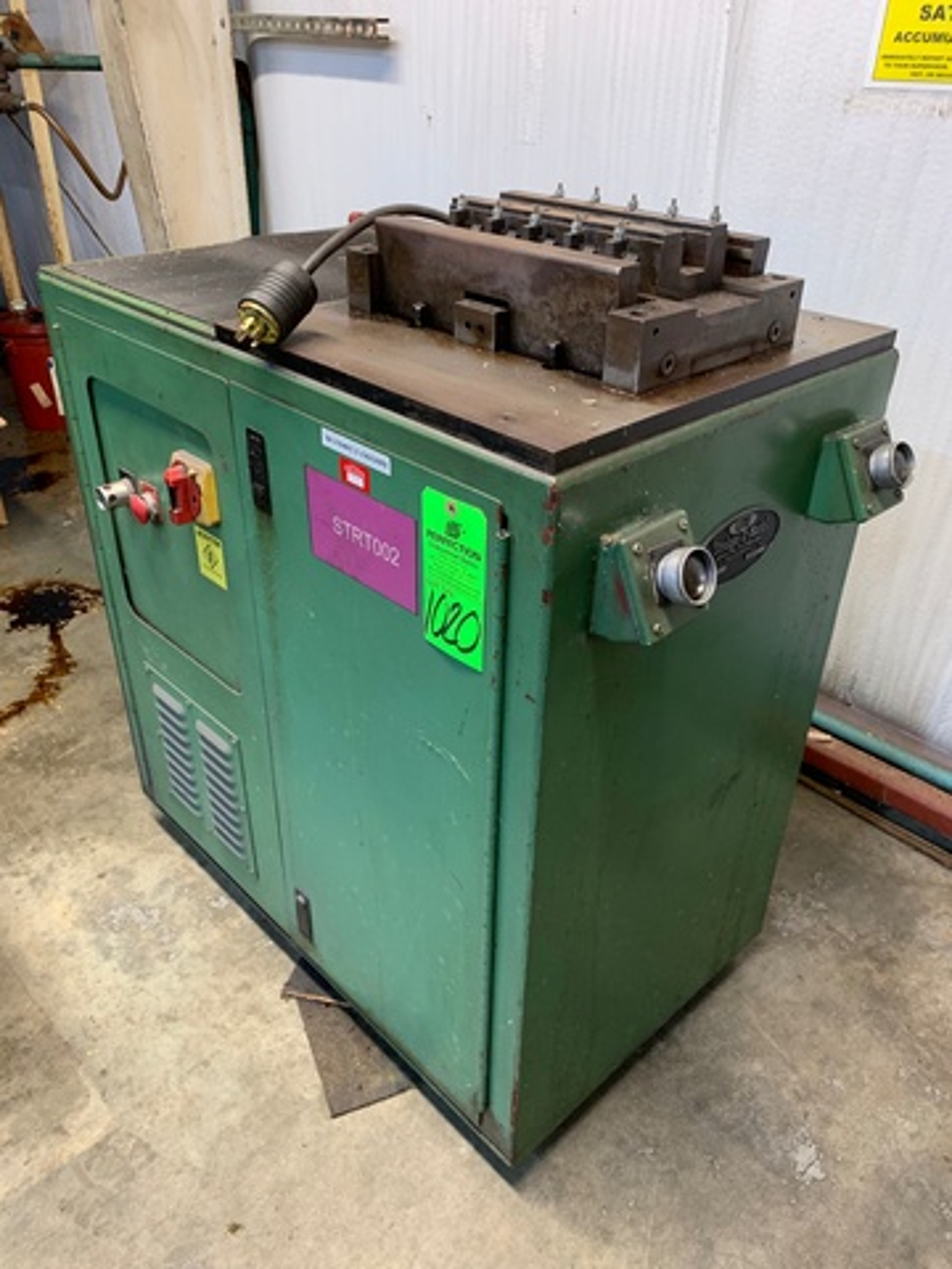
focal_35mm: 26
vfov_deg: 67.3
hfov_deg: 53.1
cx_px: 476
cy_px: 634
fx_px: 953
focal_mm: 4.25
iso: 160
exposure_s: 1/60
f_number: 1.8
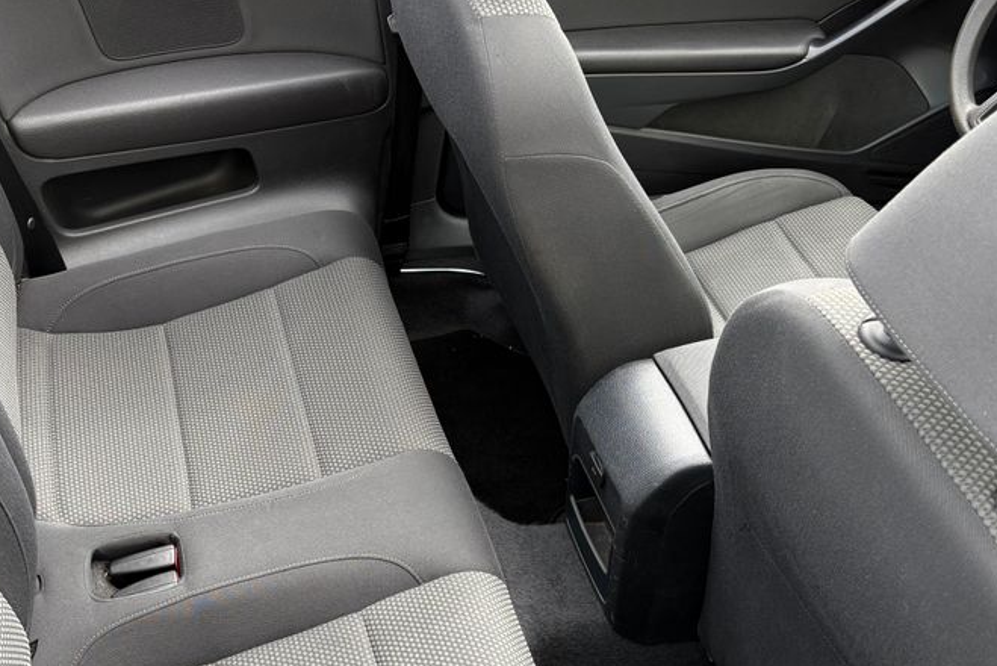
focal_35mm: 42
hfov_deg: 45.6
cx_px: 325
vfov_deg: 31.8
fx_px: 1164
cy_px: 406
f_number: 1.6
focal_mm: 5.96
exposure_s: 1/352
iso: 50
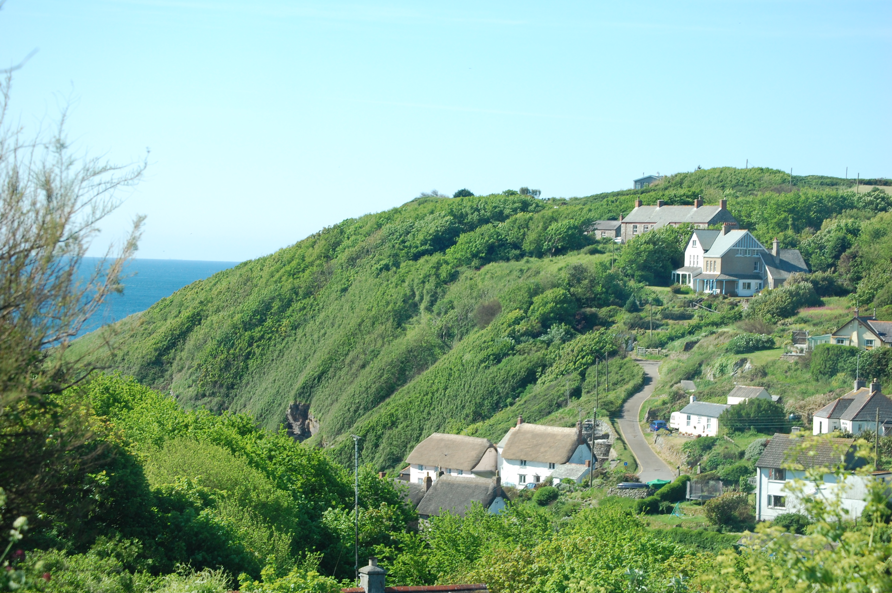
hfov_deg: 20.6
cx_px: 446
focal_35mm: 99
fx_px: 2451
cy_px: 296
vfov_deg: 13.8
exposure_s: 1/640
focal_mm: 66
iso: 400
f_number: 6.3
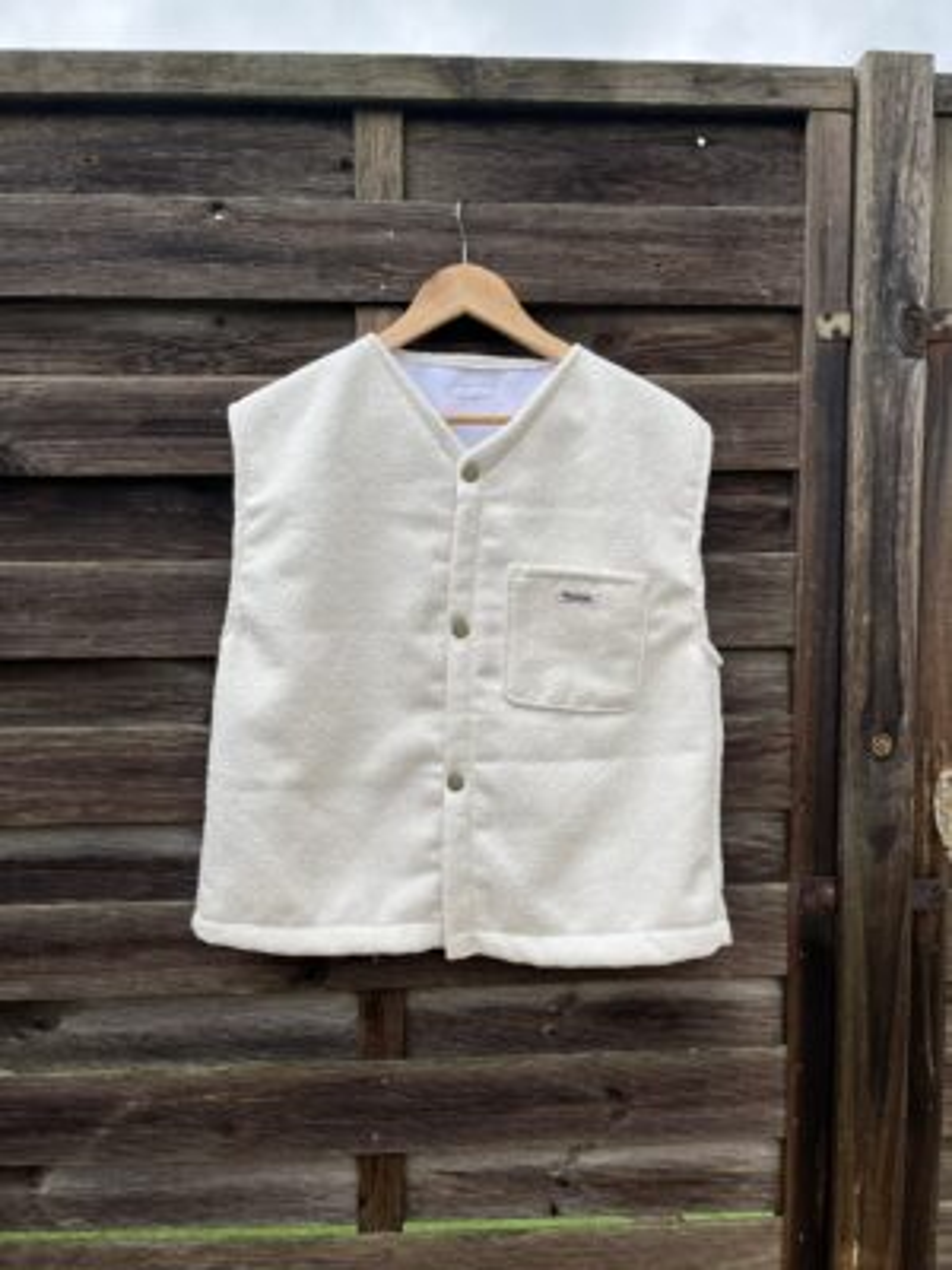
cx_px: 476
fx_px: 953
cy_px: 635
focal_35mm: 26
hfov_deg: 53.1
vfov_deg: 67.3
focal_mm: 5.1
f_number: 1.6
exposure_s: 1/353
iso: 50
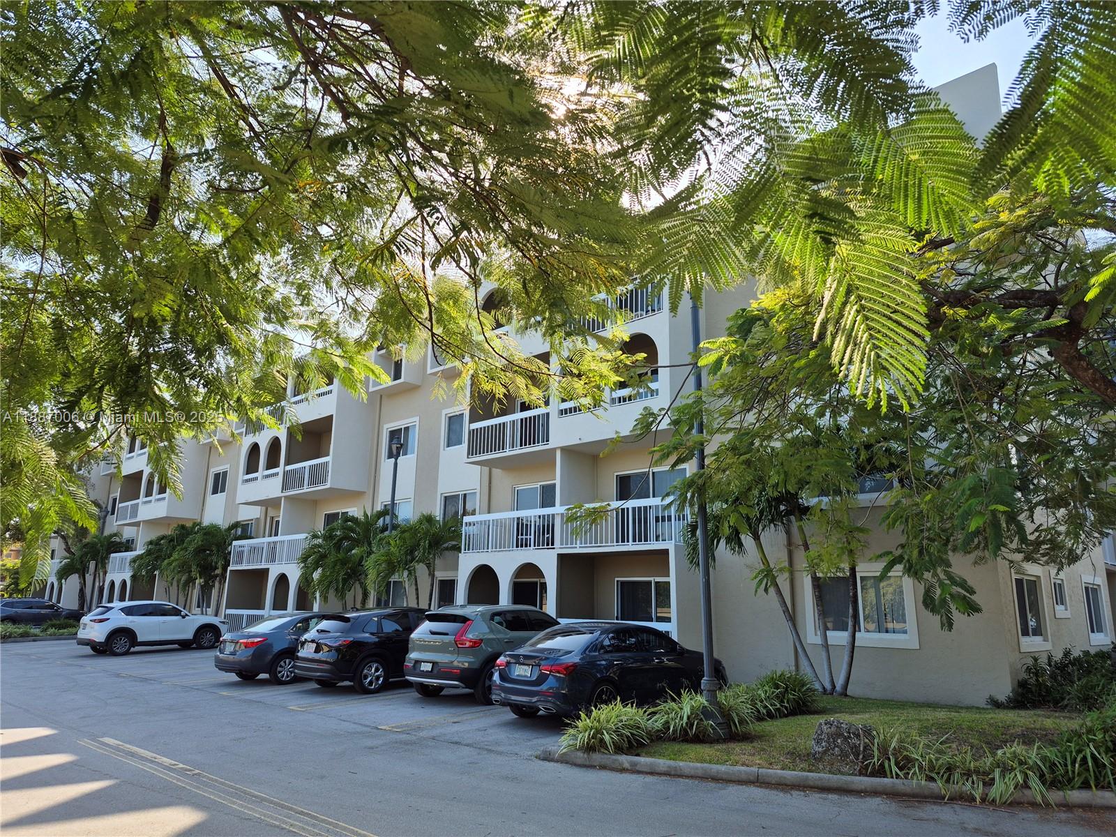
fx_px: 742
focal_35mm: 23
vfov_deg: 58.9
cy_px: 418
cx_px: 558
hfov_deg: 73.9
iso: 25
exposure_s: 1/808
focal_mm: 5.4
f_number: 1.8
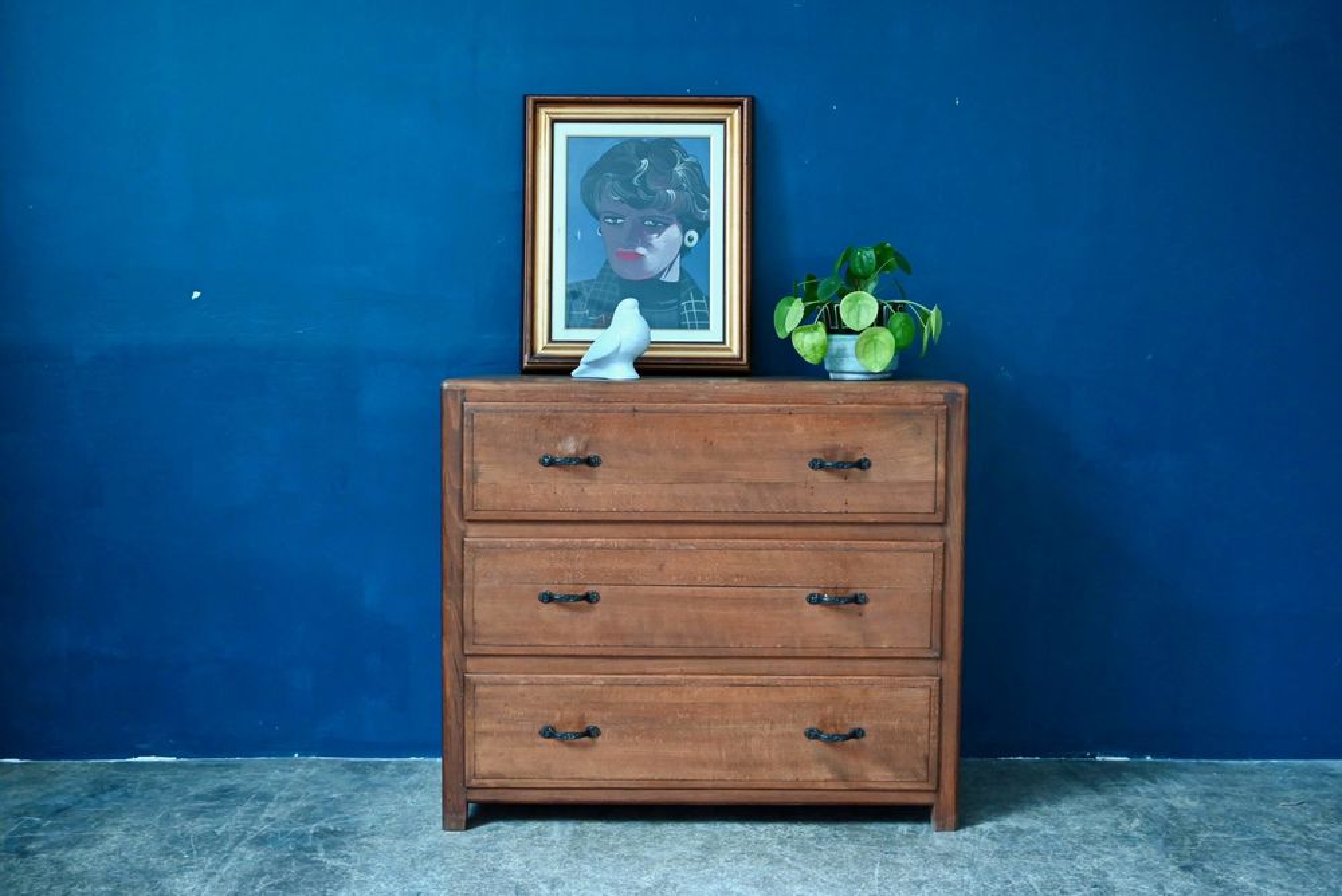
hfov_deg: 51.9
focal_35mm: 37
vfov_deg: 36.0
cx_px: 671
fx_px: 1380
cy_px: 448
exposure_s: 1/40
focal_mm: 37
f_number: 4
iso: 1800
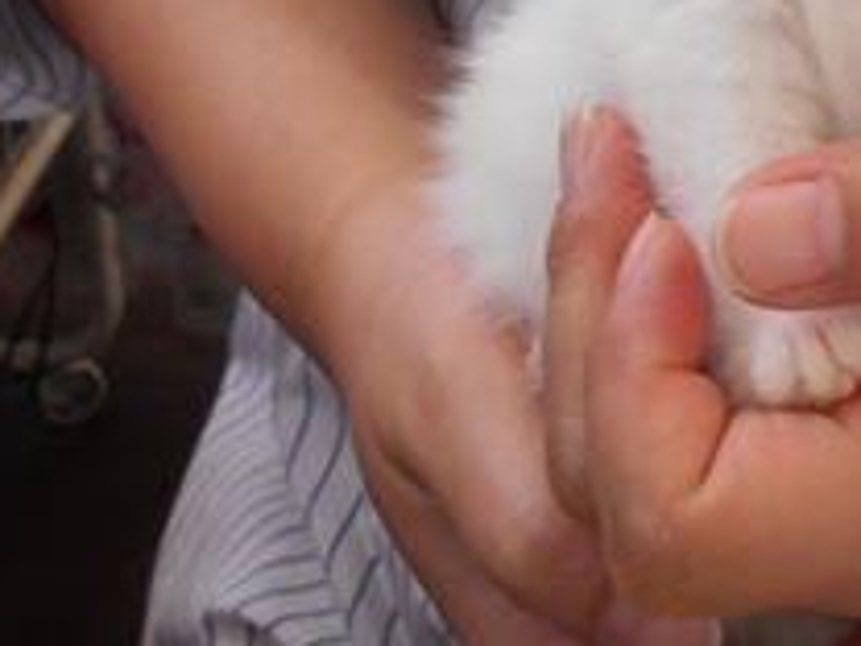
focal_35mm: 75
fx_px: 1865
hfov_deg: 25.1
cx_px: 799
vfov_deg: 18.1
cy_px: -240
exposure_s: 1/30
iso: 140
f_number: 3.2
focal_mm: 4.6
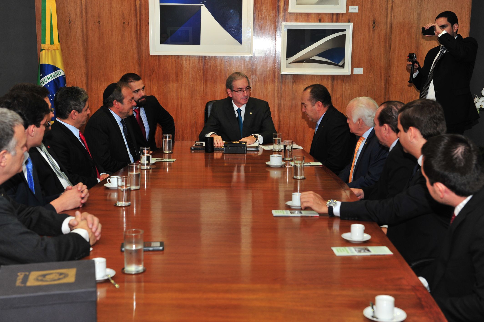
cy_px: 161
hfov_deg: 39.6
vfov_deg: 27.0
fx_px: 672
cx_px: 242
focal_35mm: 50
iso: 800
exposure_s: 1/80
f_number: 5.6
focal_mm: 50
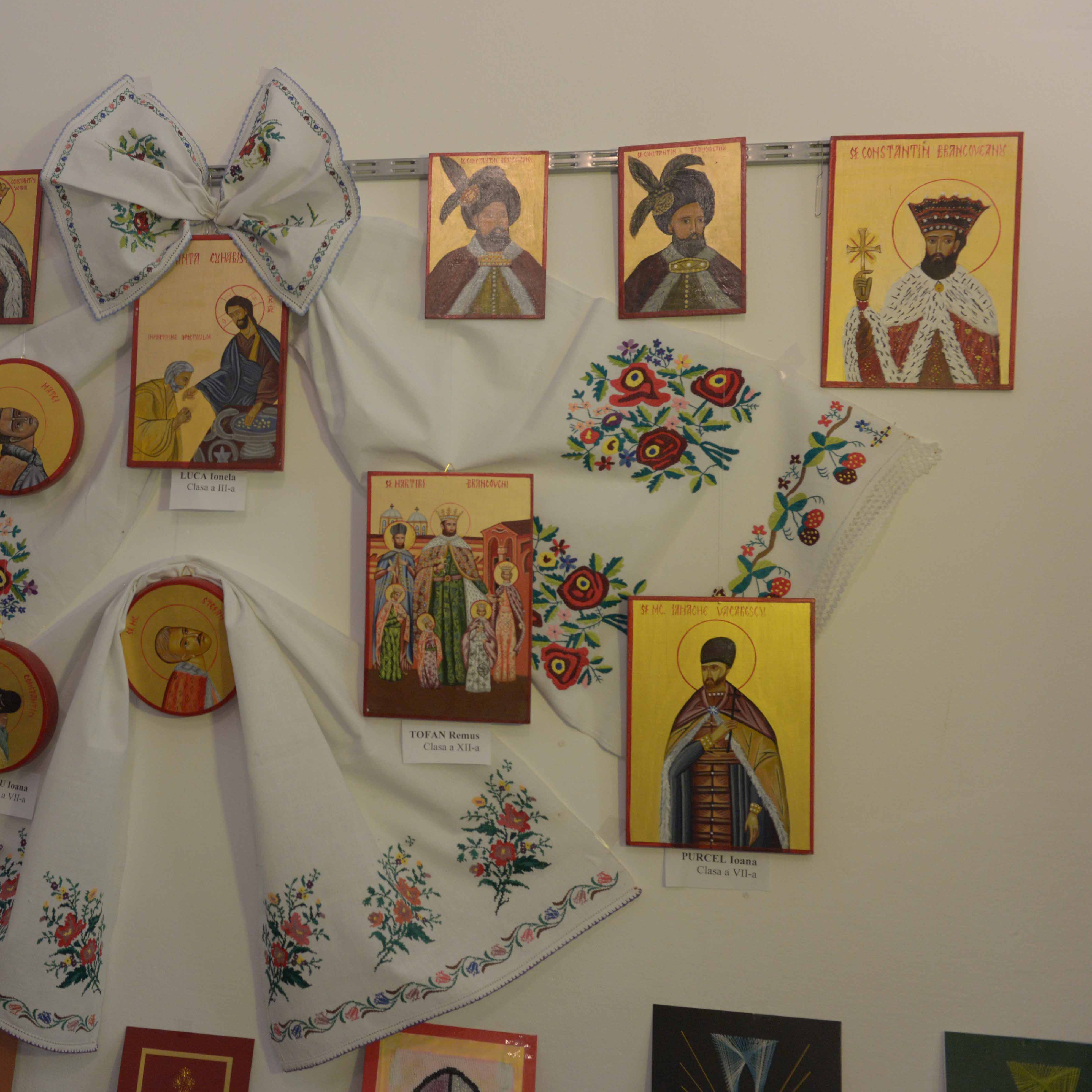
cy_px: 548
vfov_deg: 41.9
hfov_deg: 40.7
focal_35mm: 40
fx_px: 1428
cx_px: 272
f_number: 4.5
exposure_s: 1/80
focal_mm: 31
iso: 2000
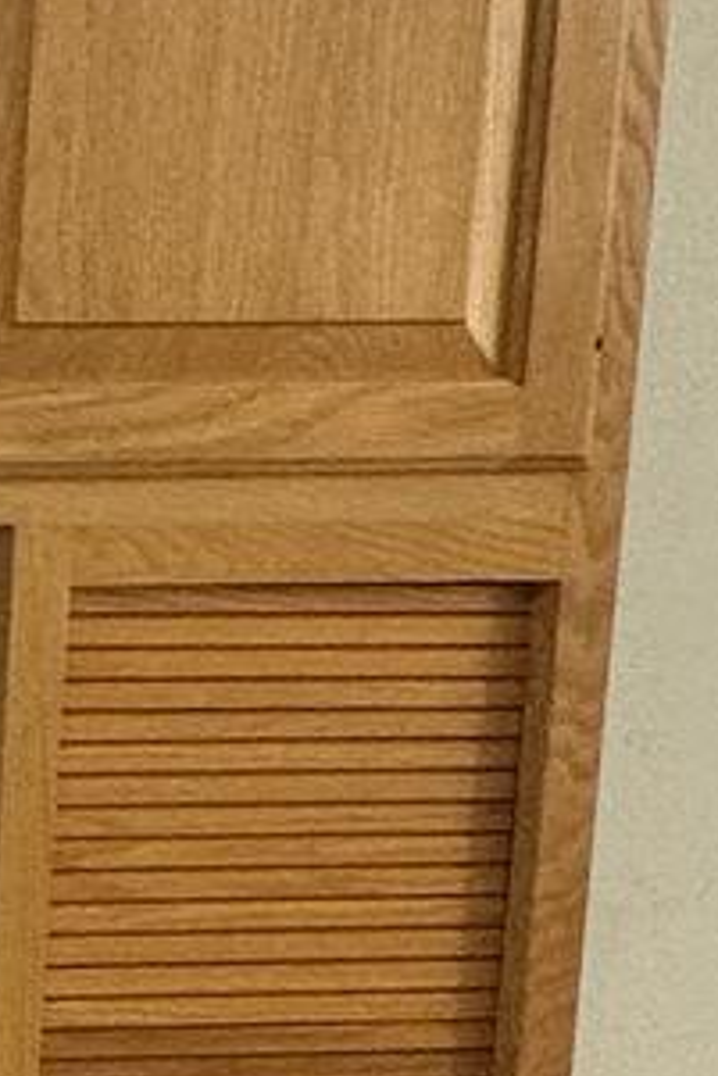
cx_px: -1772
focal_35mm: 99
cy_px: 701
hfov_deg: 9.2
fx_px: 2958
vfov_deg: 20.5
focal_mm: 2.22
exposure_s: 1/120
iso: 80
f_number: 2.2
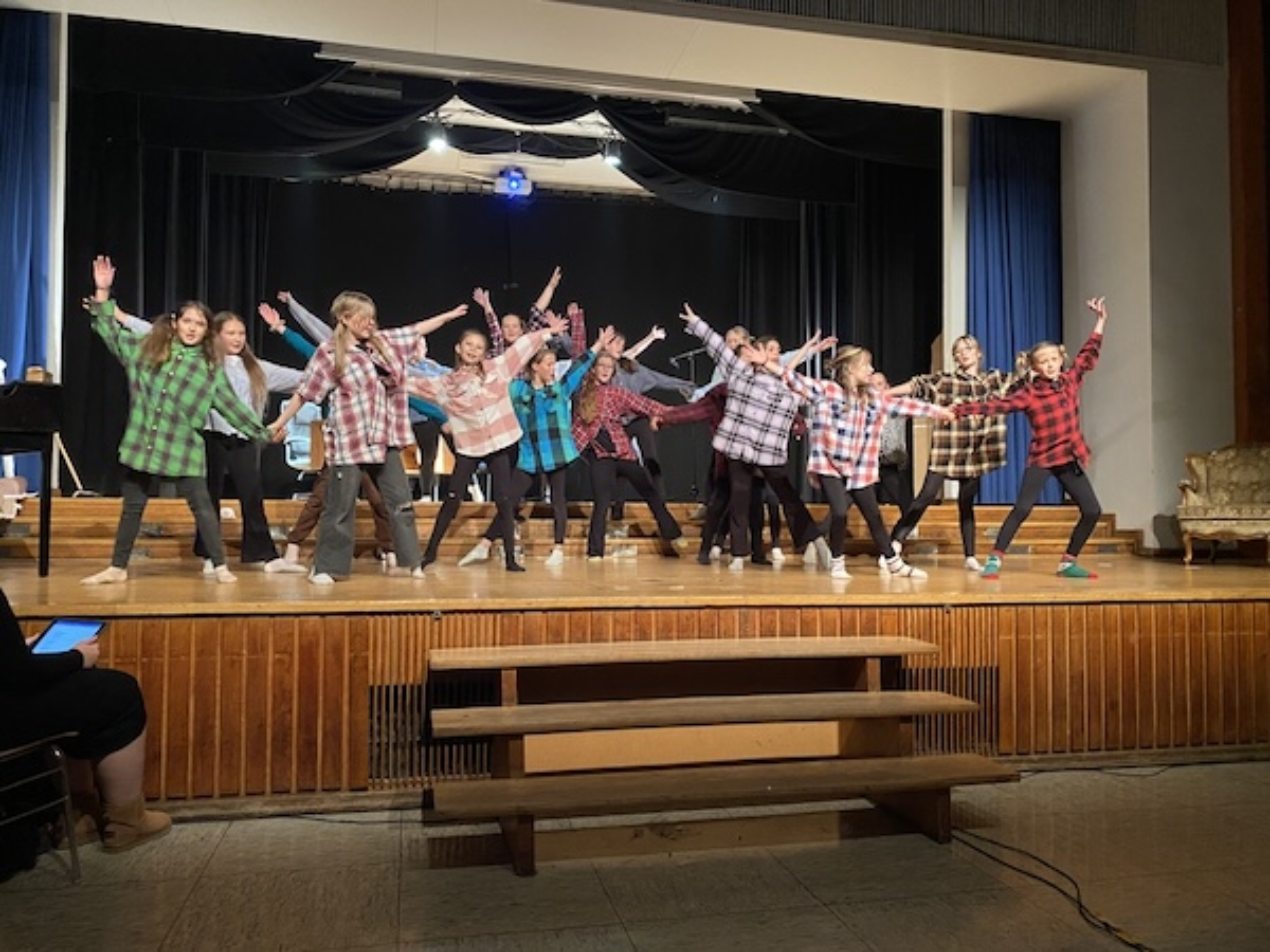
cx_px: 635
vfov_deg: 53.1
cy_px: 476
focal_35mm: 26
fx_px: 954
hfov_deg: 67.3
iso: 500
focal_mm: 4.25
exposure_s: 1/25
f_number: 1.8
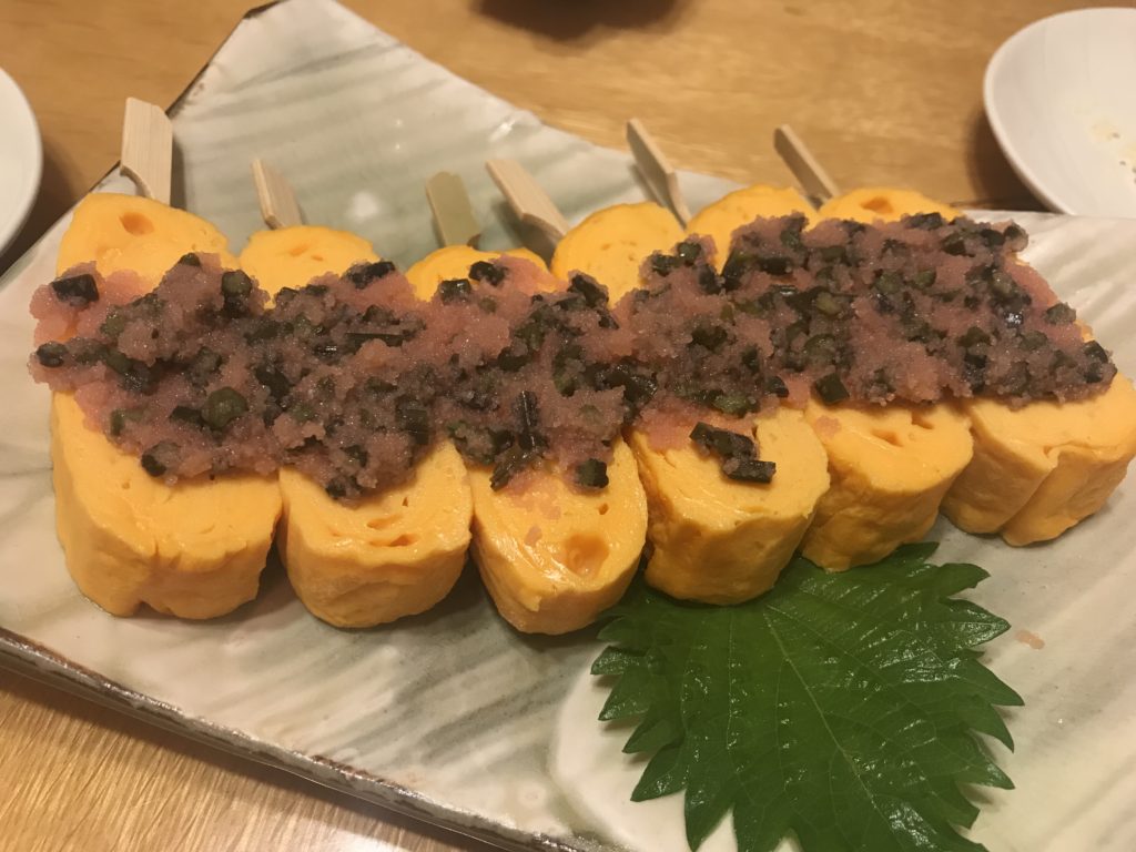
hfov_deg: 63.4
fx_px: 919
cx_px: 568
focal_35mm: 28
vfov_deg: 49.7
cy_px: 426
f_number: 1.8
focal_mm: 3.99
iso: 32
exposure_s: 1/30
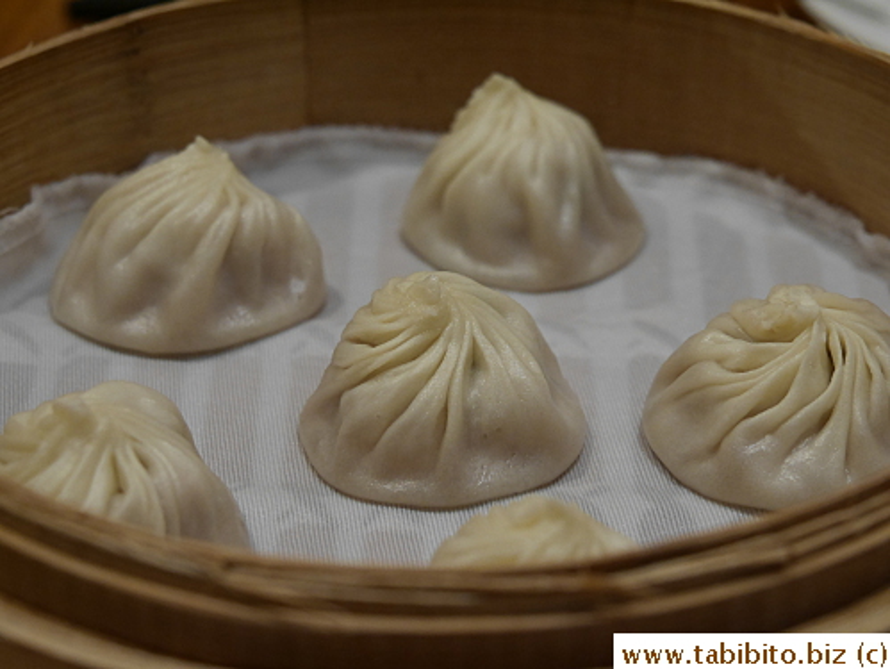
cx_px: 445
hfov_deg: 20.9
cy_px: 334
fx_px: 2419
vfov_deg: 15.7
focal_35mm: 94
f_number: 5.5
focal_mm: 47
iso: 1600
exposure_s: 1/100
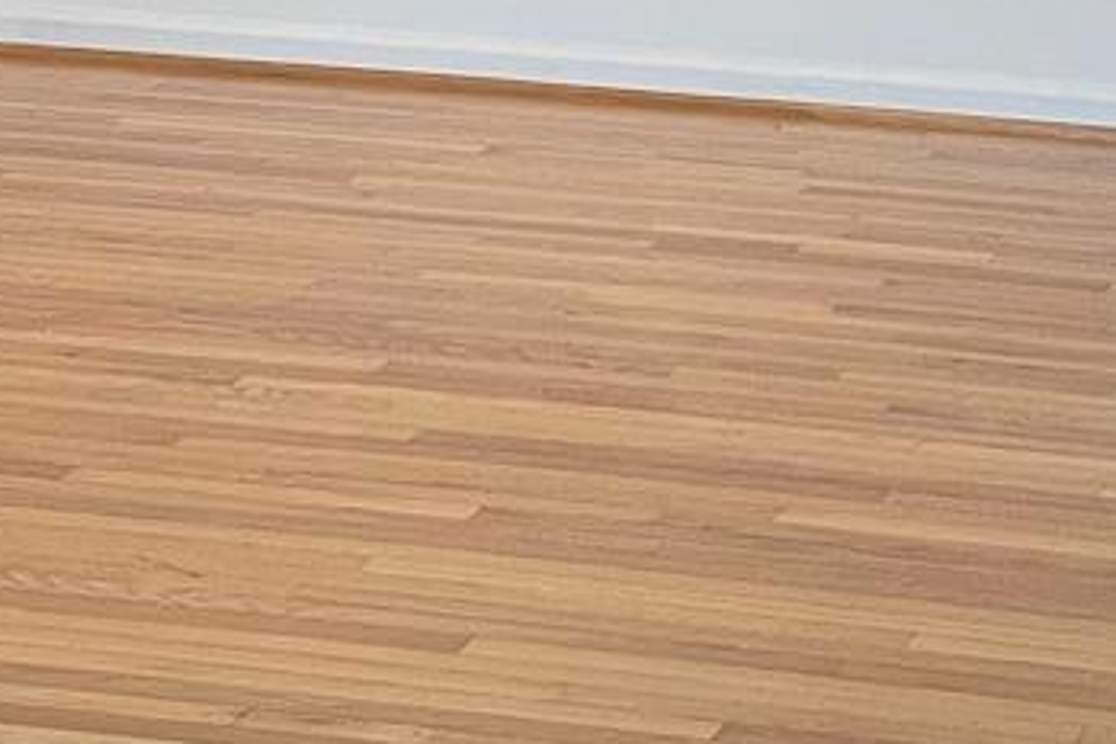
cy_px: -481
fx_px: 4929
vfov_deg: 8.4
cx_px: 414
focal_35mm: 159
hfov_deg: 12.9
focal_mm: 4.2
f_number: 1.6
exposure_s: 1/60
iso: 80
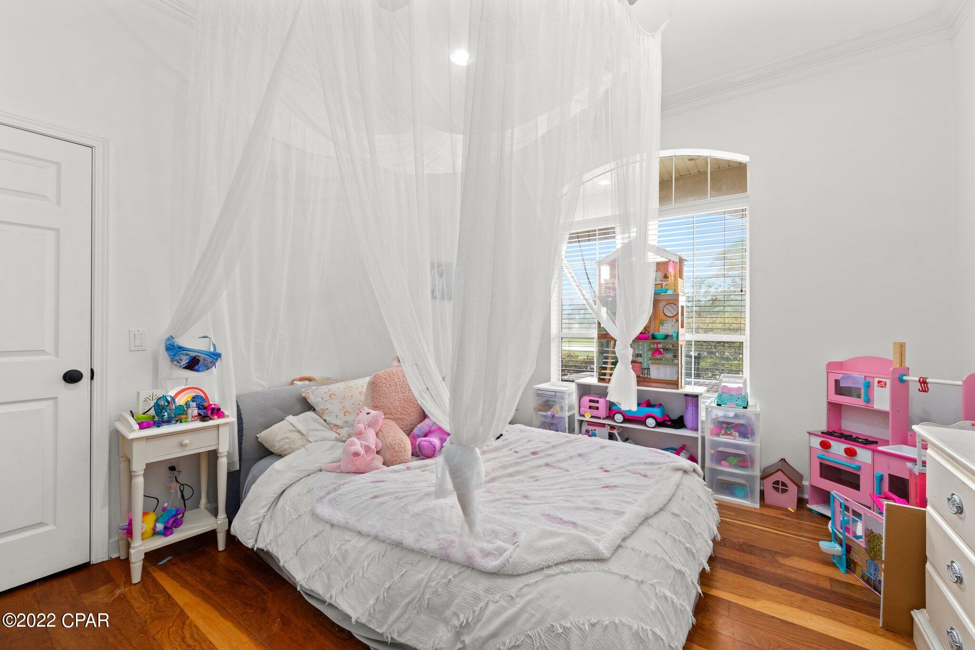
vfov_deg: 77.3
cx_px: 488
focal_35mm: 15
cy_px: 325
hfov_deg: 100.4
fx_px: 406
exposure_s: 1
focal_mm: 15
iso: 500
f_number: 9
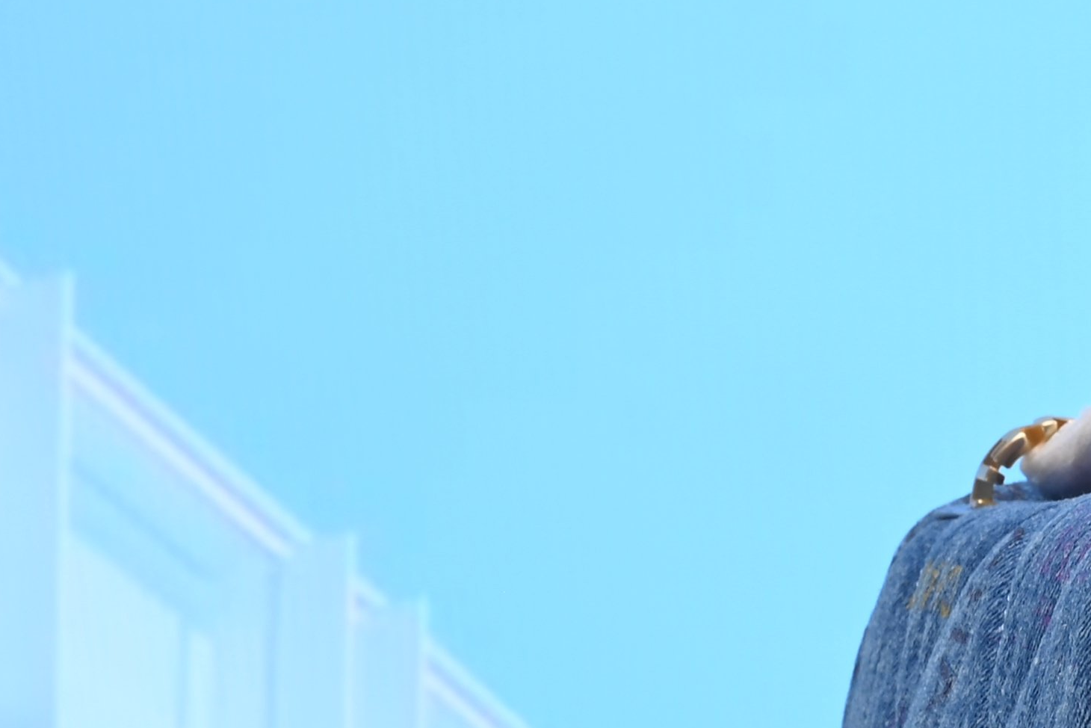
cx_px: 1408
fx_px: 5122
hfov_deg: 11.8
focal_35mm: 169
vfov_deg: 8.1
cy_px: 428
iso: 100
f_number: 16
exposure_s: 1/2
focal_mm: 41
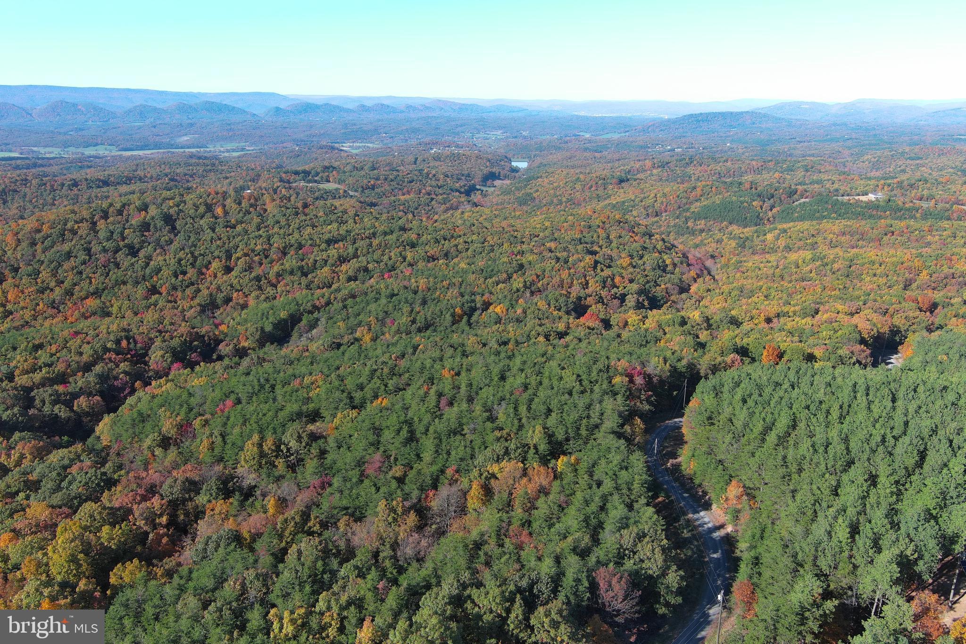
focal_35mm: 29
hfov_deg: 63.7
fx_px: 778
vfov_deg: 45.0
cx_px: 483
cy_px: 322
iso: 100
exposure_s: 1/581
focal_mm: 10.57
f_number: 2.8
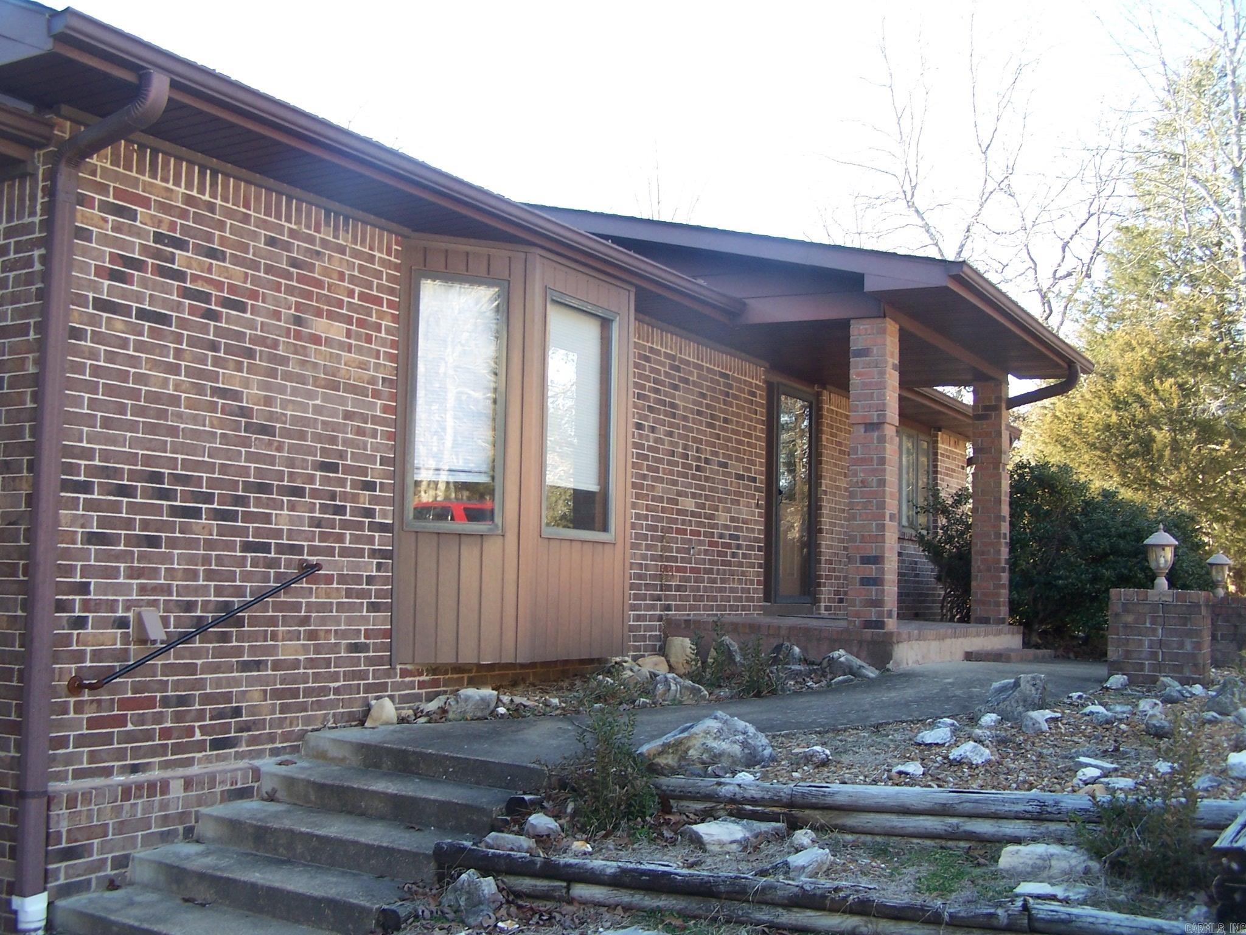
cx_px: 623
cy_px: 468
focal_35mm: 38
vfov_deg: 37.7
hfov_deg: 49.0
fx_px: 1368
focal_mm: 6.3
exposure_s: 1/90
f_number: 2.8
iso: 80
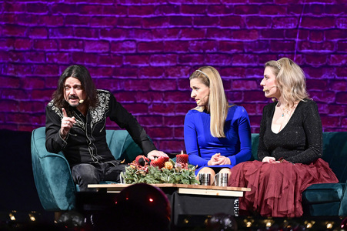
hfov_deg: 10.8
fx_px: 1830
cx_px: 174
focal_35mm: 190
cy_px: 116
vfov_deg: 7.2
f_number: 3.5
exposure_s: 1/320
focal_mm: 190
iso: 3200
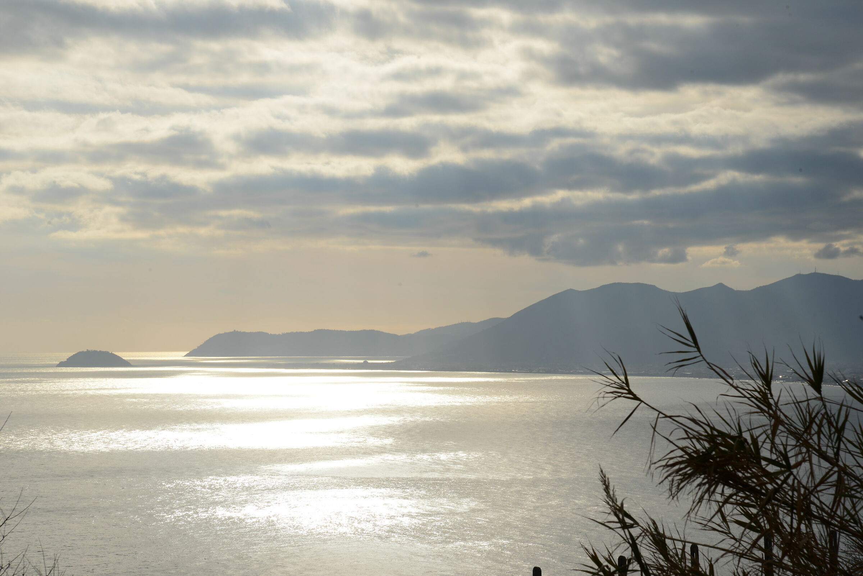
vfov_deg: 11.4
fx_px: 2878
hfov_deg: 17.1
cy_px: 288
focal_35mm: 120
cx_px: 432
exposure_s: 1/500
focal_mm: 120
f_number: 18
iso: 200
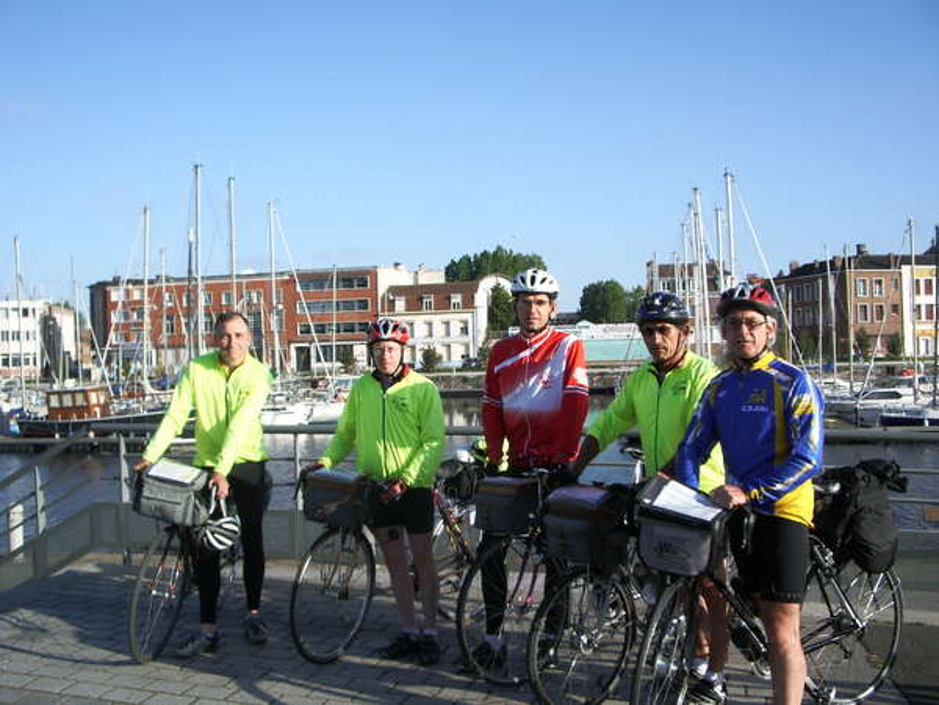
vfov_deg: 40.7
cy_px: 352
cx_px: 470
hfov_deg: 52.6
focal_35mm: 35
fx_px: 949
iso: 50
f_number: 4.3
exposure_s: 1/320
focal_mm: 5.8
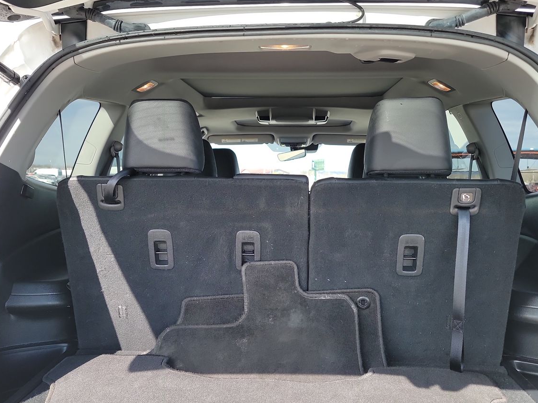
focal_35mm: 34
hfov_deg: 53.9
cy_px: 182
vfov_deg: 41.8
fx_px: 528
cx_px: 254
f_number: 1.8
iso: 50
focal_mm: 6.7
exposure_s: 1/137
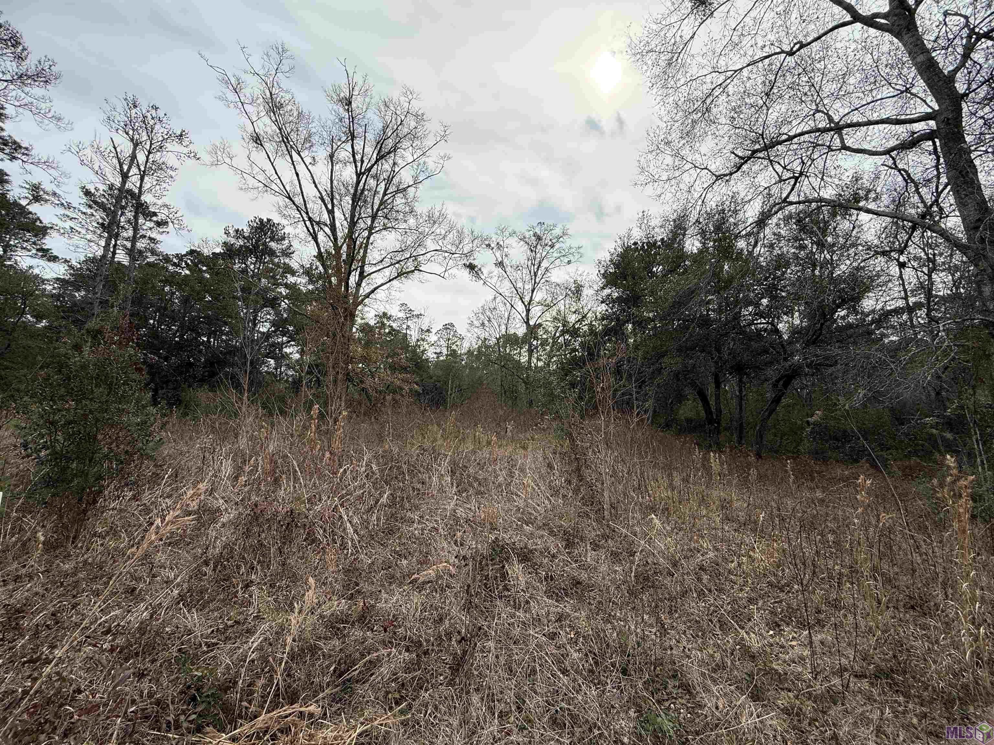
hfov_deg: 102.1
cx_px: 497
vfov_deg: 85.7
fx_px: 402
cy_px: 372
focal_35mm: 14
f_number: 2.2
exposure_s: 1/2092
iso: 50
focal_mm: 2.22
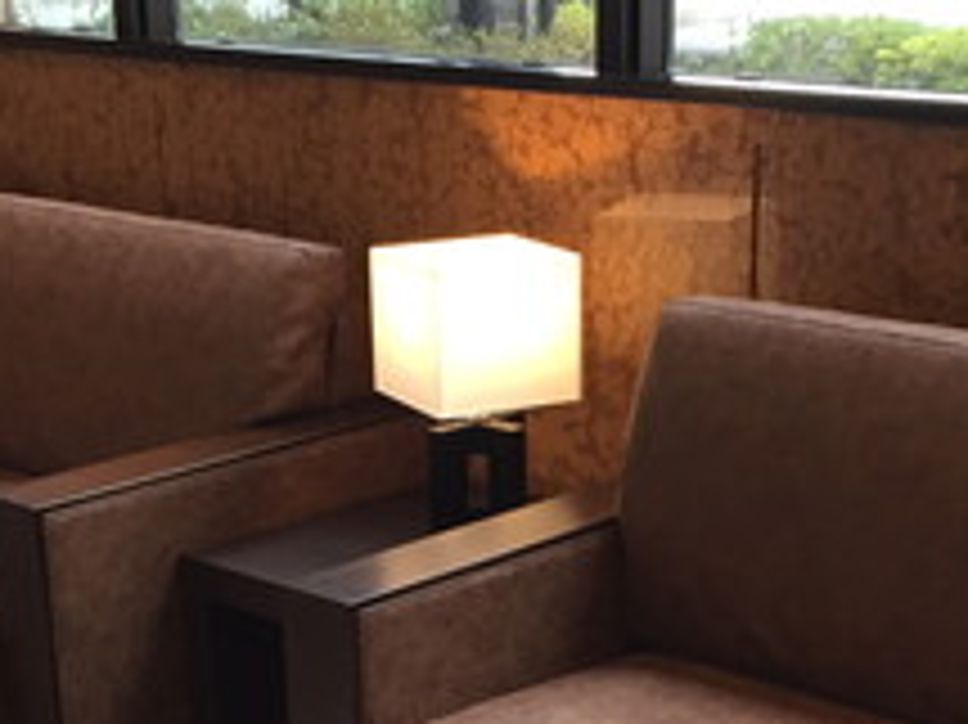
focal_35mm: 81
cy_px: 796
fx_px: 2264
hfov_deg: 24.1
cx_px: 428
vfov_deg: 17.6
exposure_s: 1/30
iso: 32
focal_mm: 4.15
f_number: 2.2
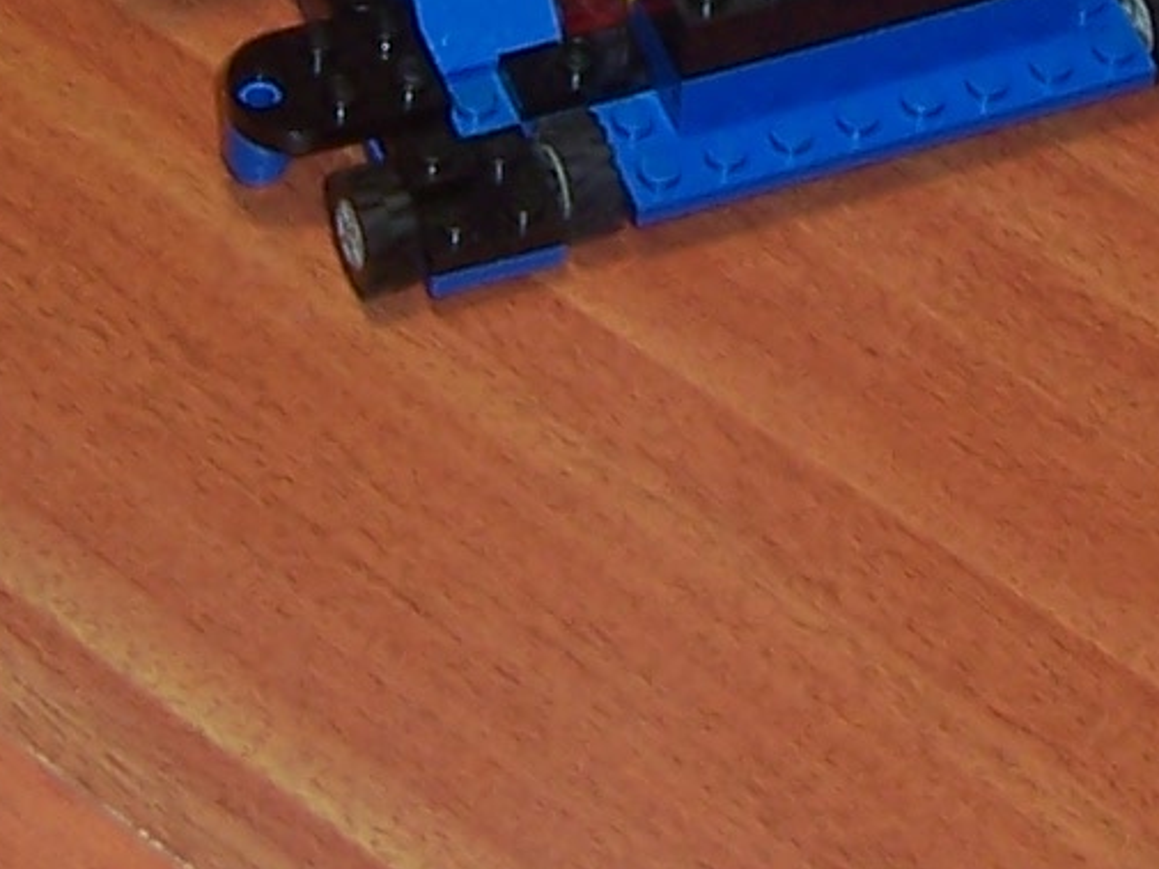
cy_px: -670
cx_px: 700
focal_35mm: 155
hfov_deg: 12.7
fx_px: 5191
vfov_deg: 9.2
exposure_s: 1/60
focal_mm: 5.6
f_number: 2.7
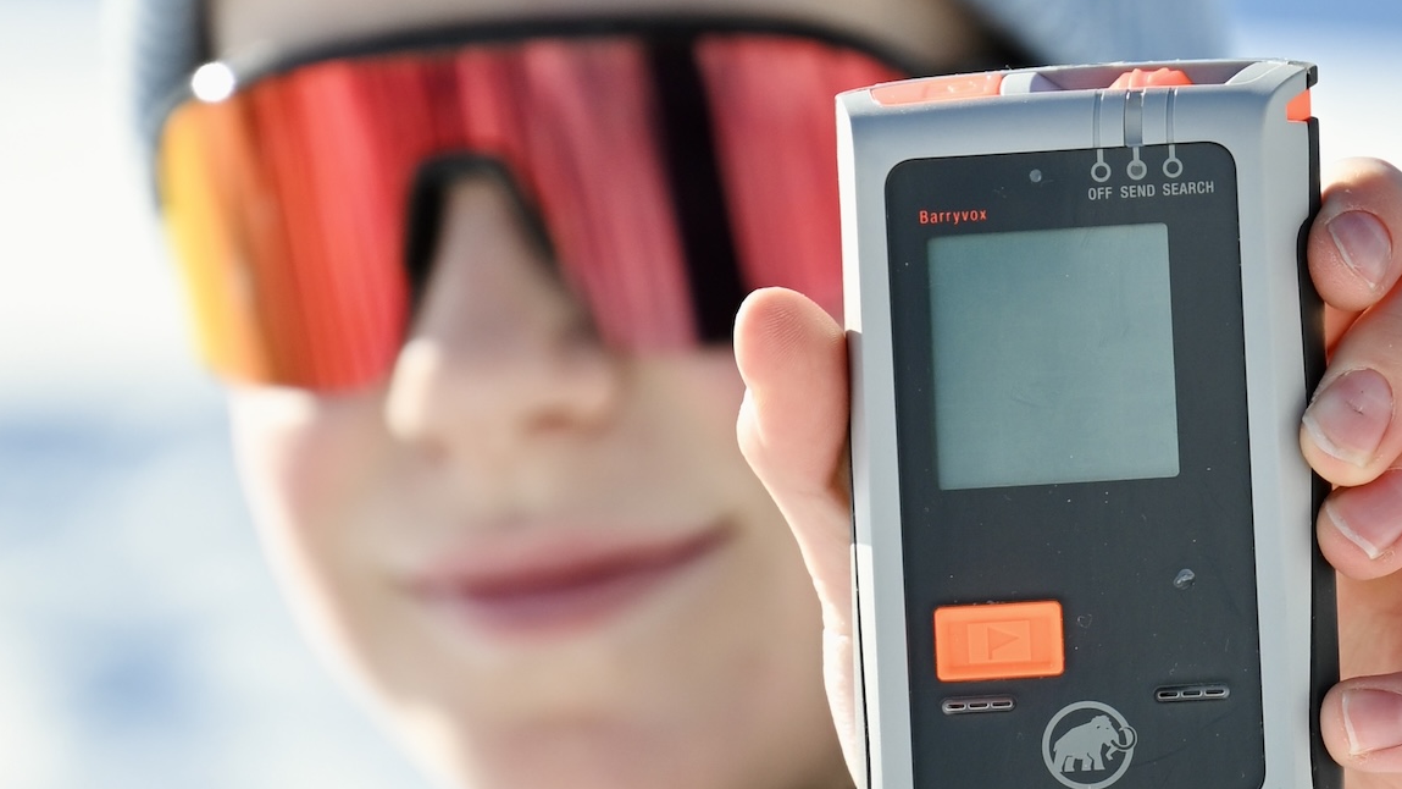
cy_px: 546
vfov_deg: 3.5
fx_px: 13010
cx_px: 1021
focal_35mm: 350
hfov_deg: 6.2
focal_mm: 200
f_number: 6.3
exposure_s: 1/500
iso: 180
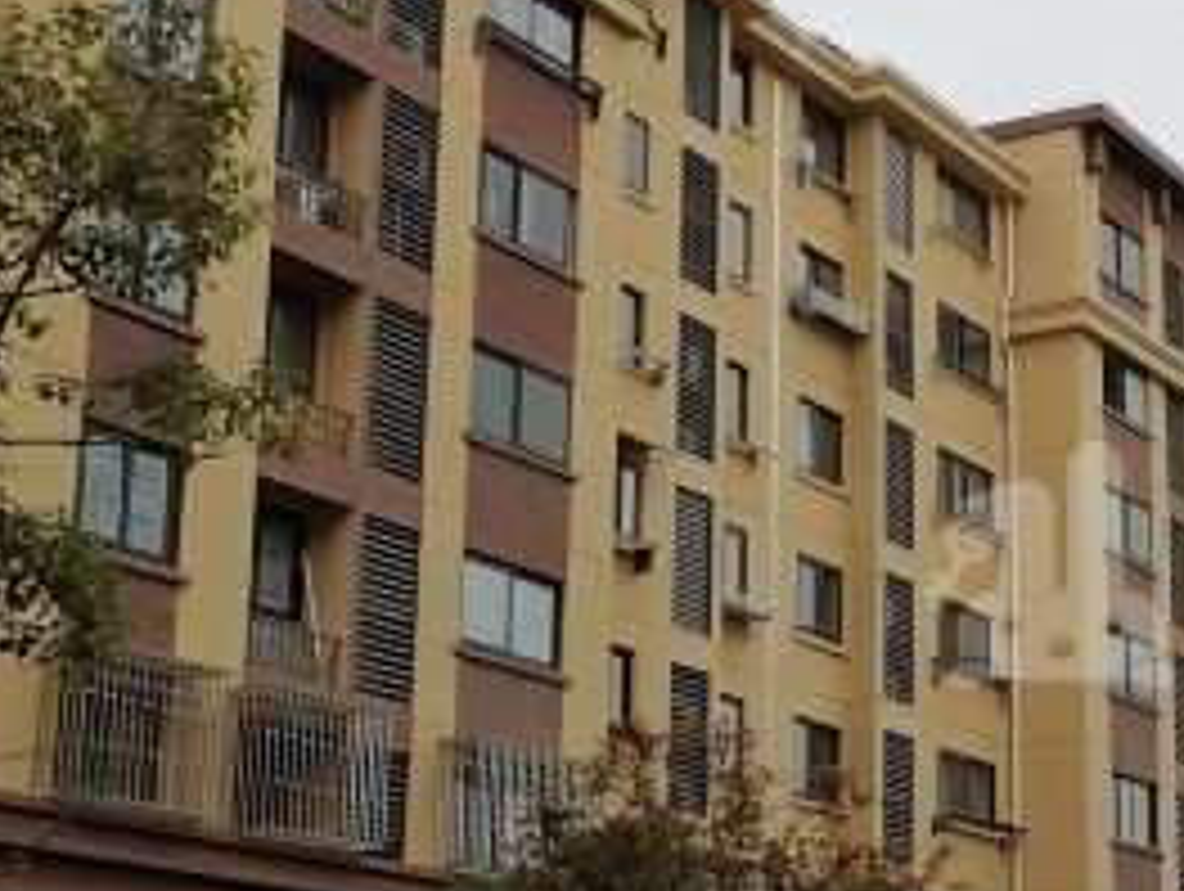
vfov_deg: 18.0
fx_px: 2809
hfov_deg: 22.5
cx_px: 1283
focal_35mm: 82
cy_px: 567
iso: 50
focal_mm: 5.3
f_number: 1.8
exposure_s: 1/1269
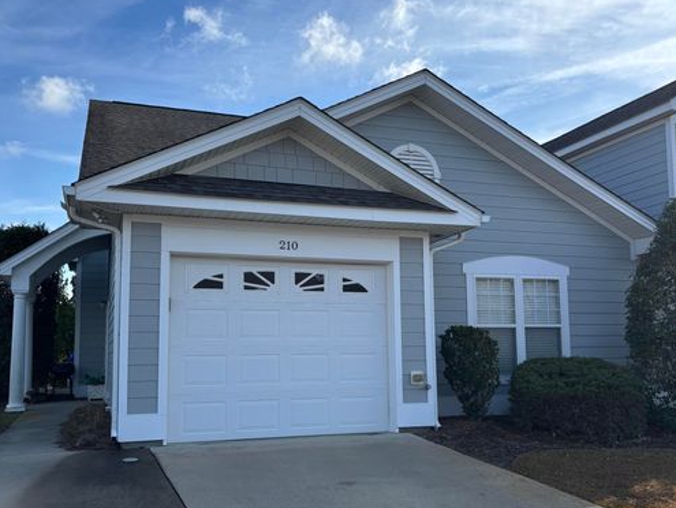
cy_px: 289
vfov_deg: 40.7
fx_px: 684
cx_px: 337
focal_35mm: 35
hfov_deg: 52.6
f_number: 1.6
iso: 50
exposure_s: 1/2778
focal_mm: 5.96
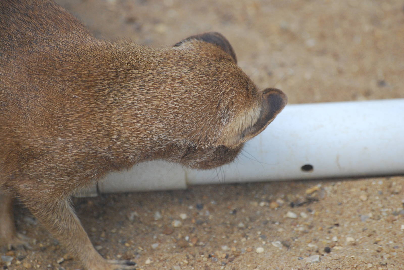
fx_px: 5056
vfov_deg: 3.1
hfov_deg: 4.6
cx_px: 202
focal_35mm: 450
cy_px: 135
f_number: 5.6
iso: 720
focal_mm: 300
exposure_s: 1/500
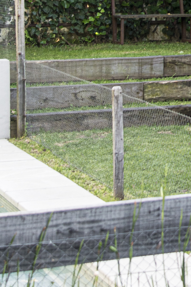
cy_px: -55
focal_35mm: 164
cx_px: 281
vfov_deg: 12.2
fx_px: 1304
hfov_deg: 8.2
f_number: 4.5
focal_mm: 44
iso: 500
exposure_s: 1/50
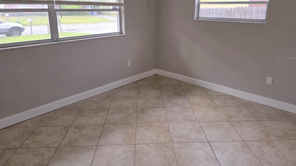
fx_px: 204
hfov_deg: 71.9
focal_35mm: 26
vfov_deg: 43.9
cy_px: 58
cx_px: 153
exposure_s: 1/60
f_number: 1.7
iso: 12
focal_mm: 6.3
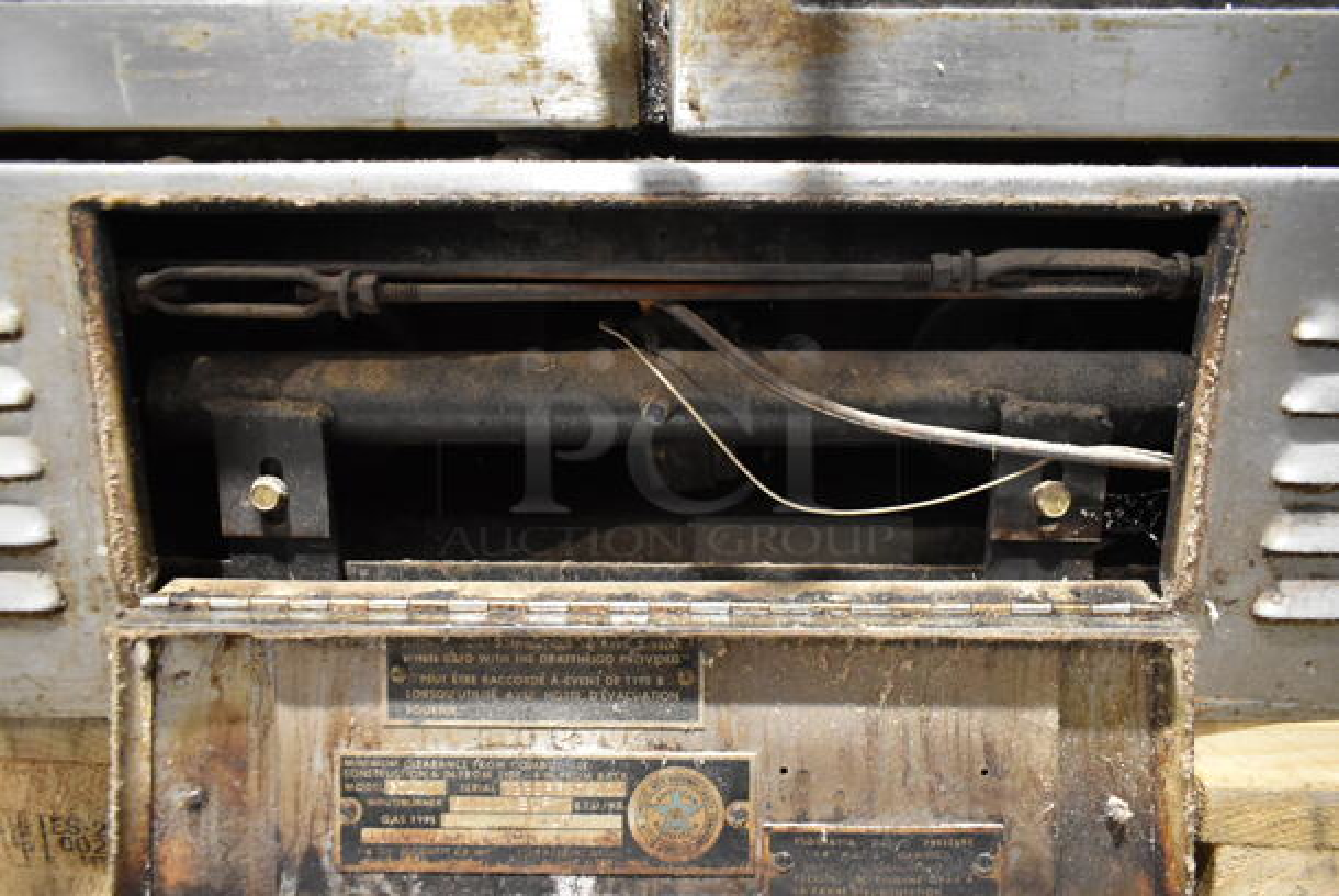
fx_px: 1005
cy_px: 448
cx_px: 670
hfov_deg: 67.3
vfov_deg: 48.0
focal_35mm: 27
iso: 3200
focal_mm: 18
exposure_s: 1/30
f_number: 3.5
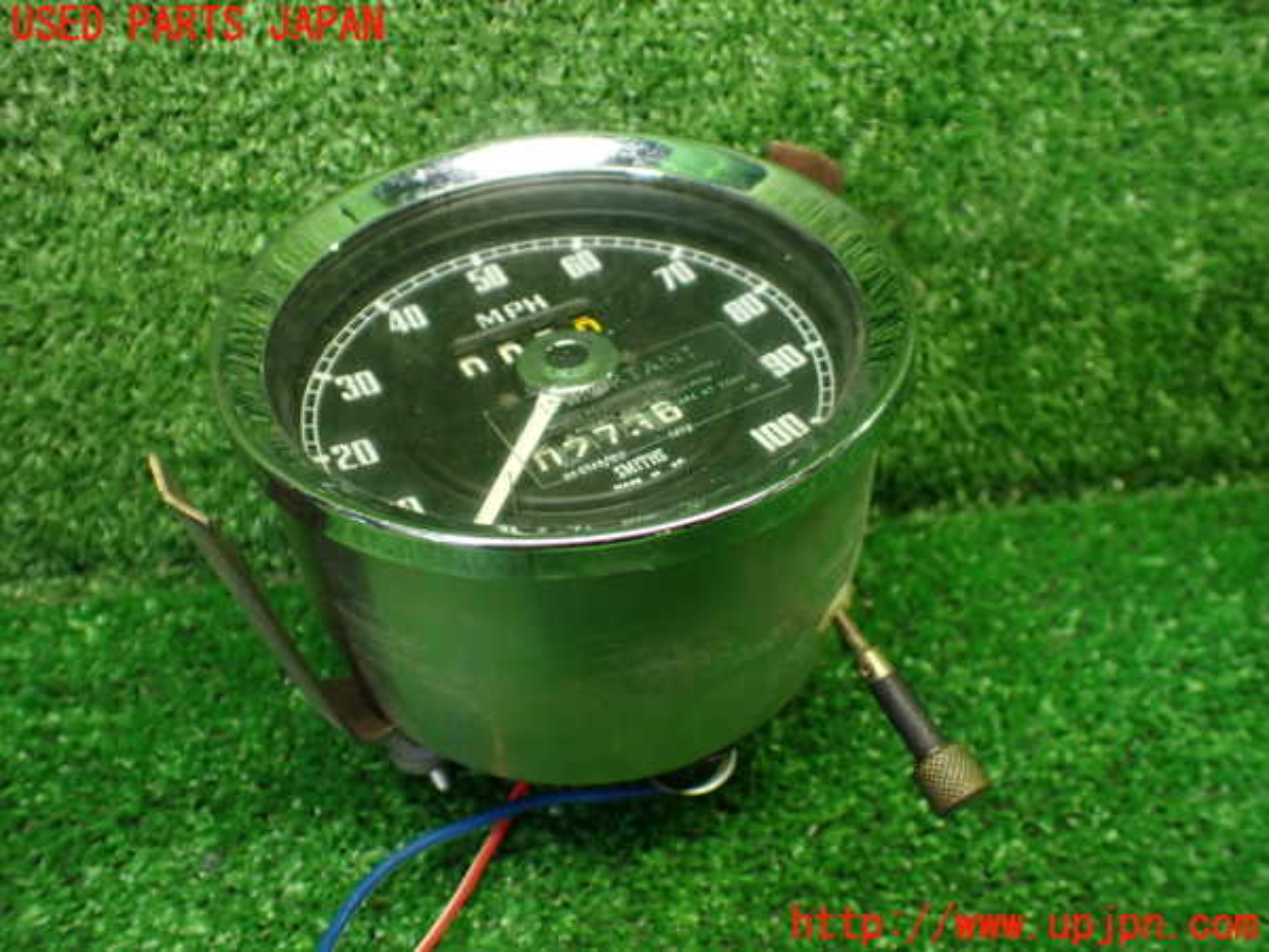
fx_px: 1100
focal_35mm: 30
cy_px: 476
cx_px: 634
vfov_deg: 46.8
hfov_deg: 60.0
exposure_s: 1/125
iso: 800
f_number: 2.3
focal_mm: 5.4
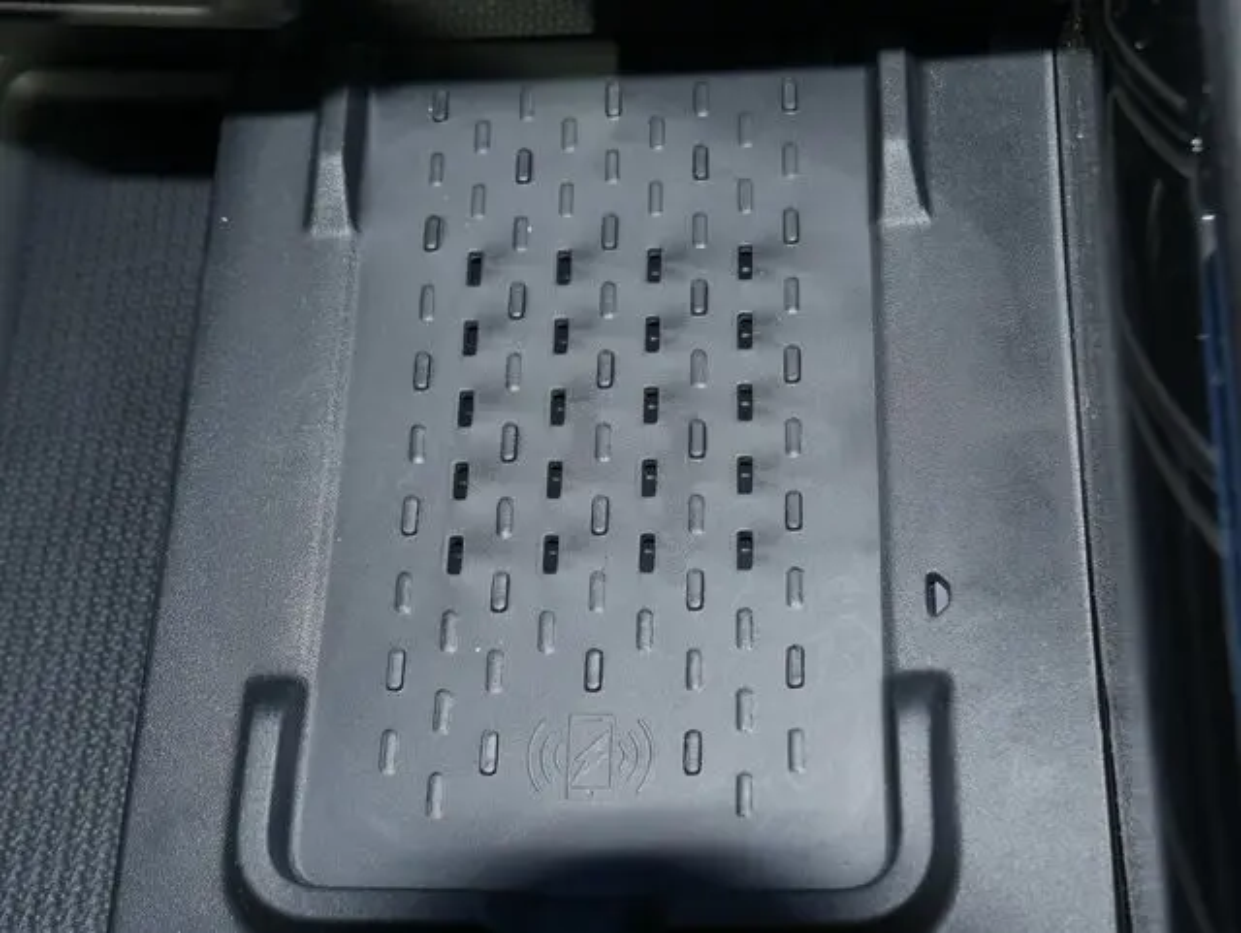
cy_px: 466
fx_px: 1794
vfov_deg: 29.1
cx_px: 620
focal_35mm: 50
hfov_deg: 38.2
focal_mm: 25
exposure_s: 1/60
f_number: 5.3
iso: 200
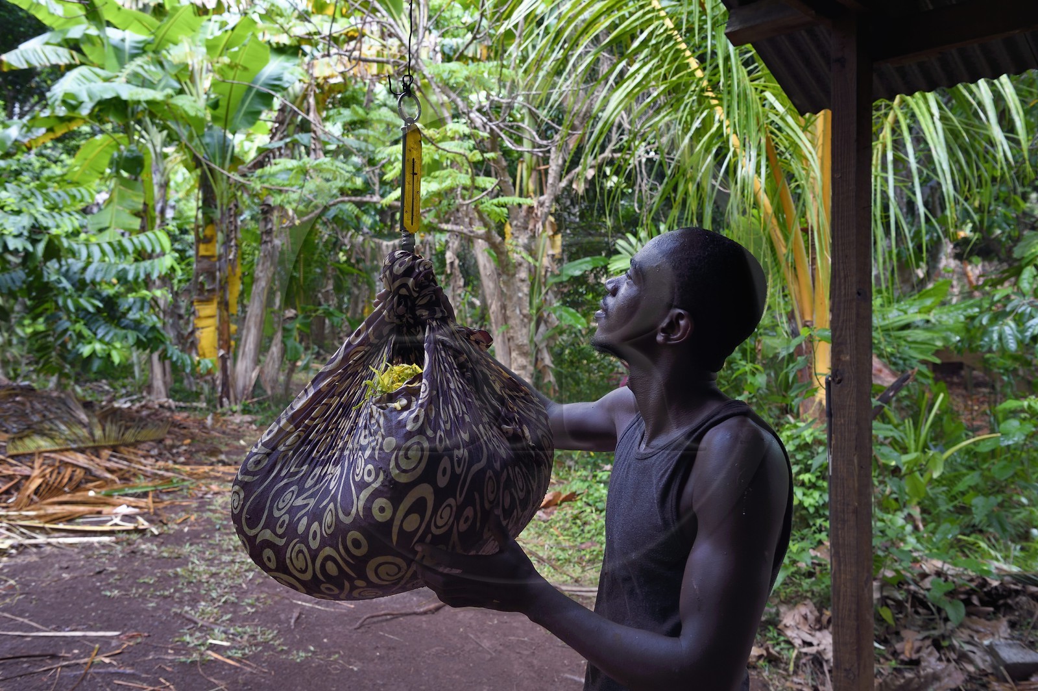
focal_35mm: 35
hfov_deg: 54.5
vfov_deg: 37.8
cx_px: 519
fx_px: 1008
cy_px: 346
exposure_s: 1/50
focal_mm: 35
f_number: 7.1
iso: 800
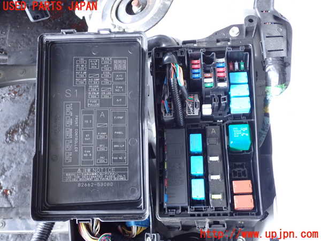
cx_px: 160
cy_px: 120
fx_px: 352
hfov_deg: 49.0
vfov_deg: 37.7
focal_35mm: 38
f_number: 2.7
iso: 640
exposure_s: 1/125
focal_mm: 6.83
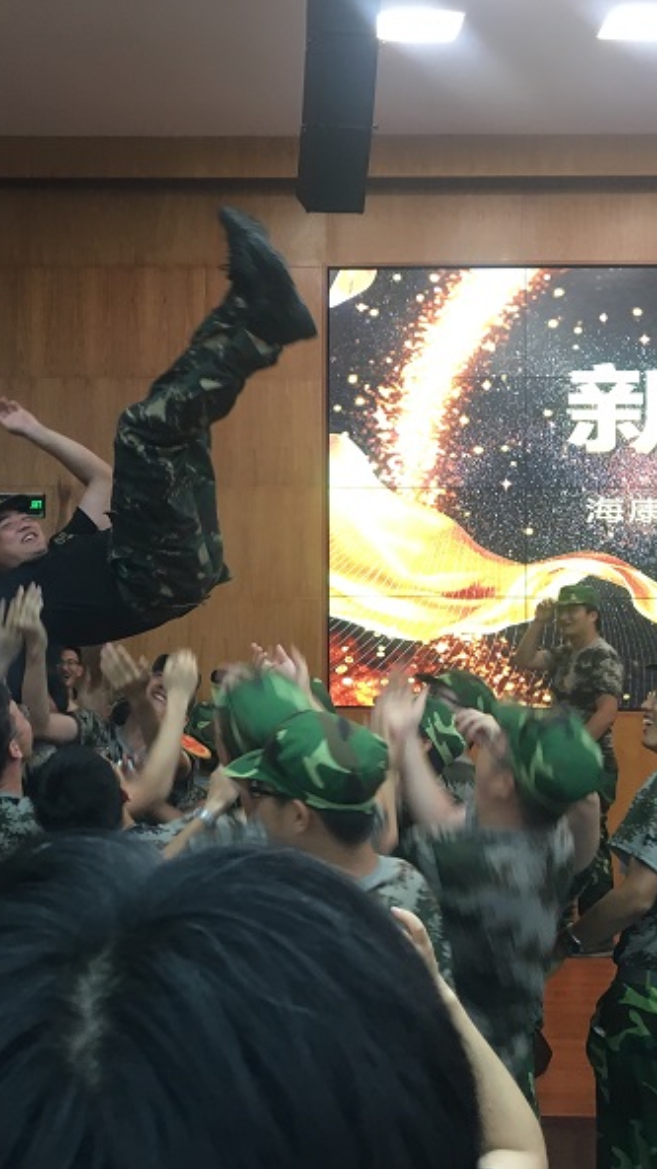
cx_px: 141
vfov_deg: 47.4
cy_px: 588
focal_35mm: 43
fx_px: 1333
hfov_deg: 27.2
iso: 100
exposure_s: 1/33
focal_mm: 4.15
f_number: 2.2
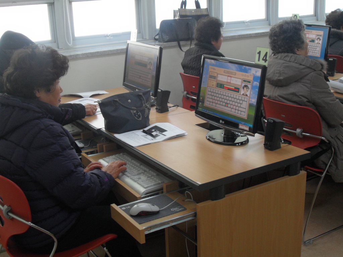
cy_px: 128
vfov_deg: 29.1
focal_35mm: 50
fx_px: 495
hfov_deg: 38.2
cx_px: 172
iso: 100
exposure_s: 1/30
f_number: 3.3
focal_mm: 8.8
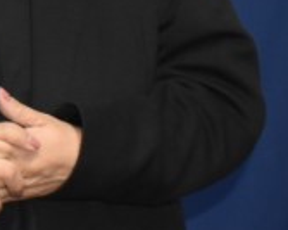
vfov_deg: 8.8
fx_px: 1489
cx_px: -409
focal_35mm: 175
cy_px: 5
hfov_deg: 9.7
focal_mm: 18
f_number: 3.5
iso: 800
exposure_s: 1/60
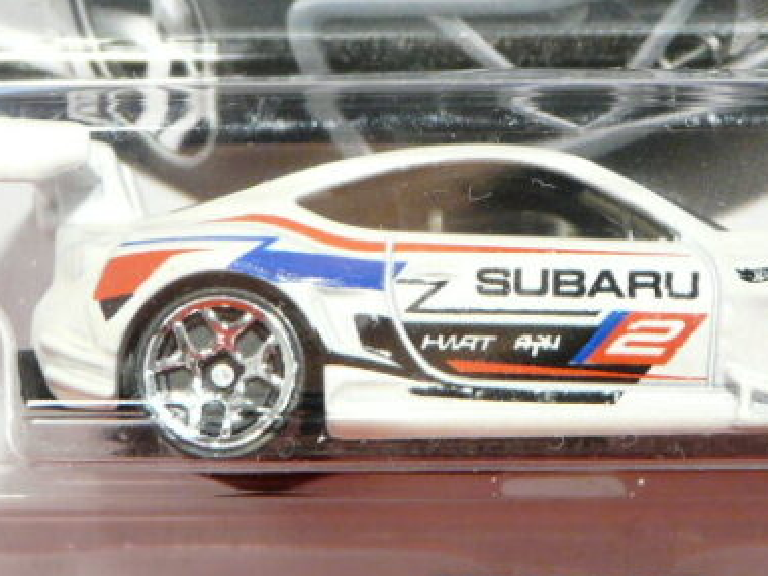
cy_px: 129
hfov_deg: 7.6
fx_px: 5813
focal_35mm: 262
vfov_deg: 5.7
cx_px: 562
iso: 200
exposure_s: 1/15
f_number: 3.6
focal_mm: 17
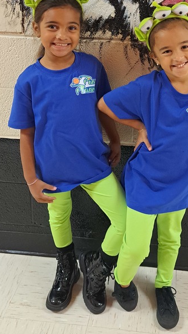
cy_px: 66
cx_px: 137
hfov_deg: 26.3
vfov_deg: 43.3
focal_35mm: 45
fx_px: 399
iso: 320
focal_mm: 5.23
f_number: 1.8
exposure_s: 1/30
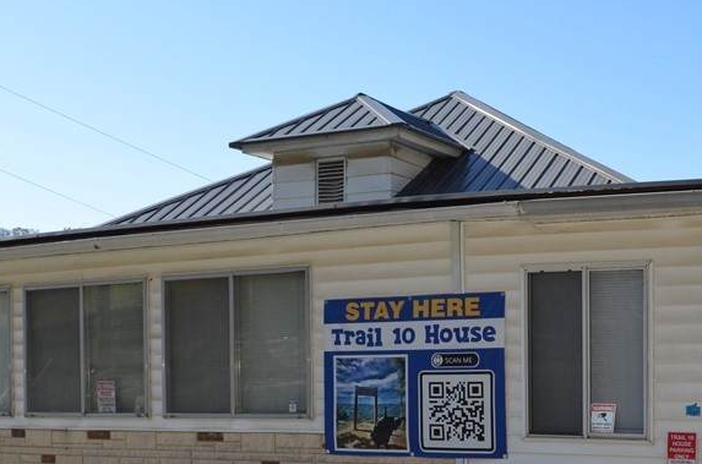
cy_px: 399
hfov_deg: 35.1
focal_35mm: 57
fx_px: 1109
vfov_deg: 23.2
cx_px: 398
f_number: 8
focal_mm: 20
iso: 100
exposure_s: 1/200
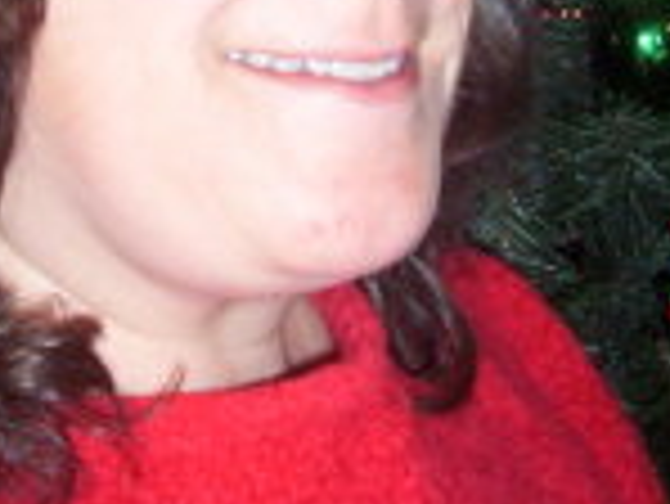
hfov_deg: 15.1
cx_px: 196
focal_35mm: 130
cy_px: -315
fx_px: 2518
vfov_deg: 10.9
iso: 140
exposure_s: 1/60
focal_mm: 5.77
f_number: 2.73
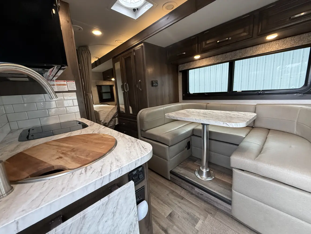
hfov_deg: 102.1
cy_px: 117
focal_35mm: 14
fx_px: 126
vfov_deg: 85.7
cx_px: 156
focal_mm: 2.22
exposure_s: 1/88
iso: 320
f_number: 2.2
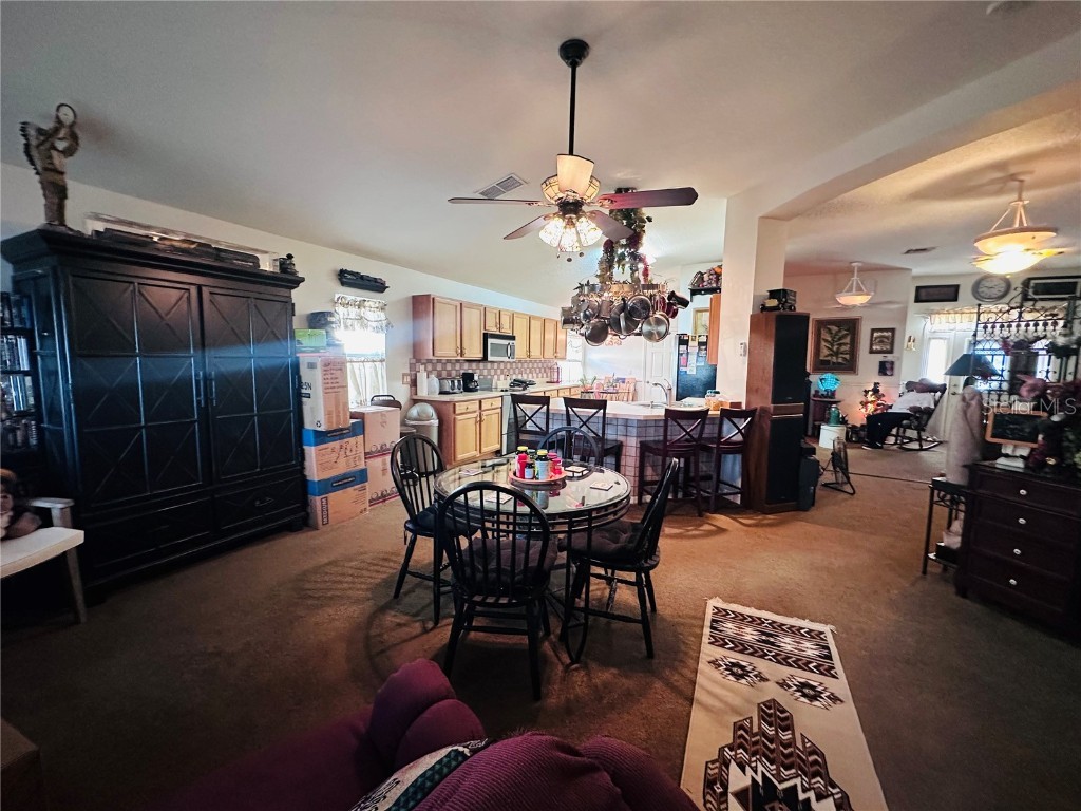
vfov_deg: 85.7
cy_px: 406
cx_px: 540
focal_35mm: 14
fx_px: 437
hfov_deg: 102.1
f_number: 2.2
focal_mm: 2.22
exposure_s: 1/60
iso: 500
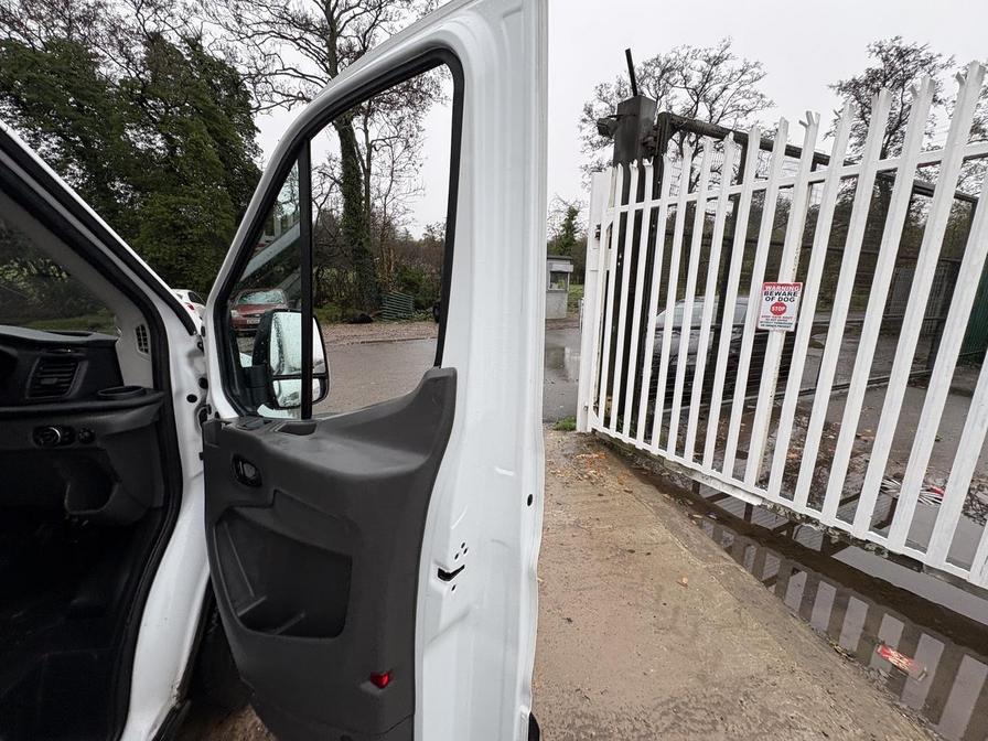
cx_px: 494
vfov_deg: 85.7
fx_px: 400
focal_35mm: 14
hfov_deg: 102.1
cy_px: 370
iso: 40
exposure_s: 1/99
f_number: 2.2
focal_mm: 2.22
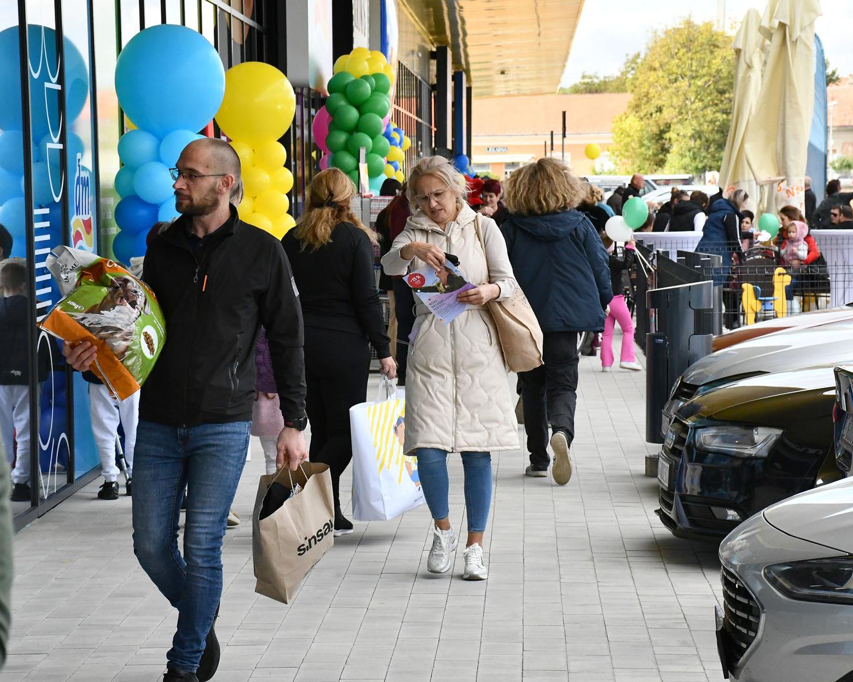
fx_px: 3004
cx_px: 382
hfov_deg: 16.2
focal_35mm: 119
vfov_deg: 13.0
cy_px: 341
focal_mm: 70
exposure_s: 1/1600
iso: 2500
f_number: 10
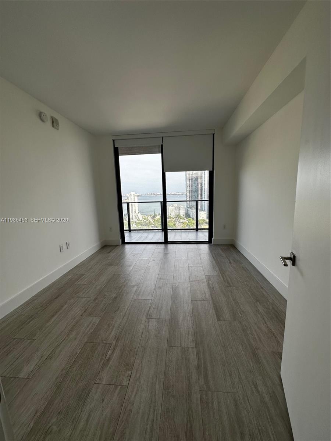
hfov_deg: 85.7
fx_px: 178
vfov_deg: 102.1
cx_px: 166
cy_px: 220
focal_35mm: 14
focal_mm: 2.22
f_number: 2.2
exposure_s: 1/294
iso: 40
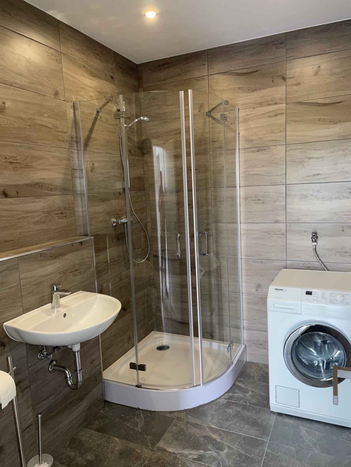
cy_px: 234
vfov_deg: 67.3
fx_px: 352
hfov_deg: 53.1
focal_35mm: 26
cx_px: 176
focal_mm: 4.2
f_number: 1.6
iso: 200
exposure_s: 1/50
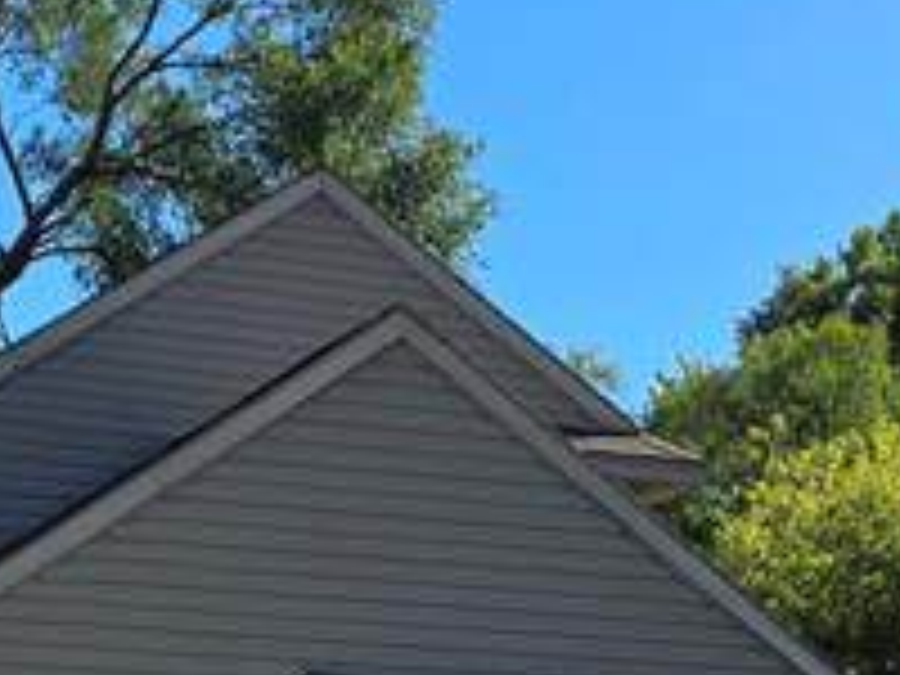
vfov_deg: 12.1
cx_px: 22
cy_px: 945
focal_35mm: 118
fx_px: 3068
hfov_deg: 16.4
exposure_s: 1/4237
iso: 80
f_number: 1.7
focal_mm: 6.3
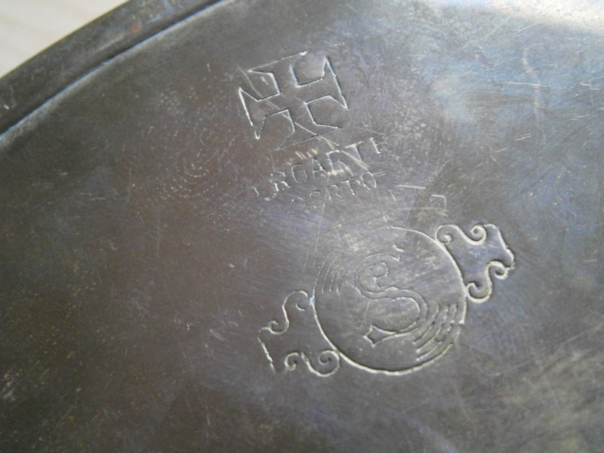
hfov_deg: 40.4
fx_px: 820
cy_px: 226
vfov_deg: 30.9
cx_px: 302
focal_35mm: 47
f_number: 3.4
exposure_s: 1/15
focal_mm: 8.3
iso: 800
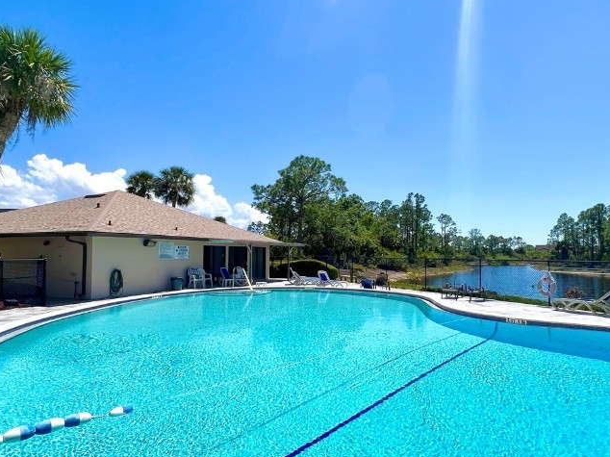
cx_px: 336
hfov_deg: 78.8
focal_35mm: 21
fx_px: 370
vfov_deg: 63.4
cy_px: 239
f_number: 1.8
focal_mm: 1.57
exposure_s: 1/3311
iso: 32
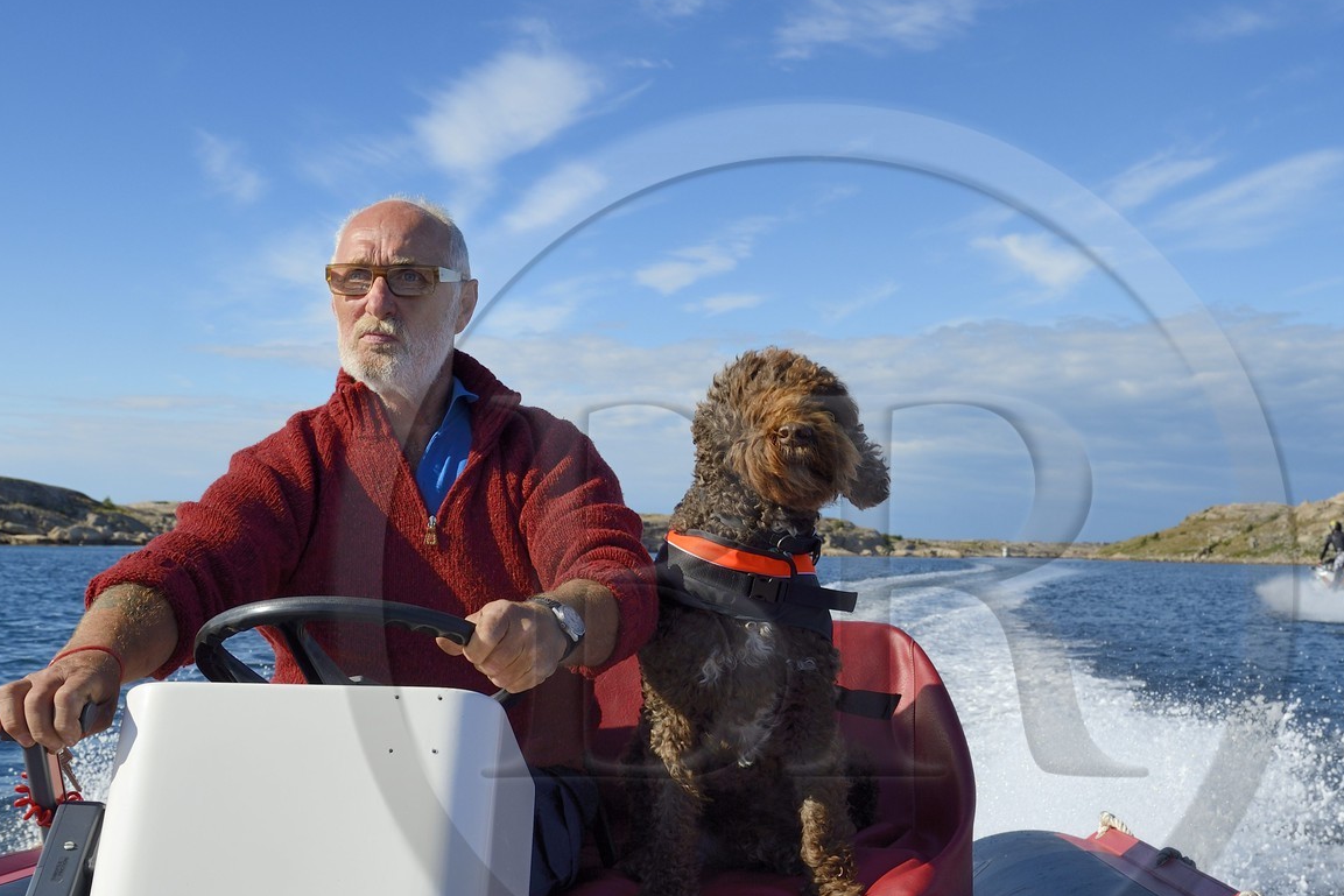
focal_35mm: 43
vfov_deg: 31.0
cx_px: 811
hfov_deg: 45.2
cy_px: 587
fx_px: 1605
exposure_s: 1/640
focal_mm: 31
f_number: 8
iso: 200
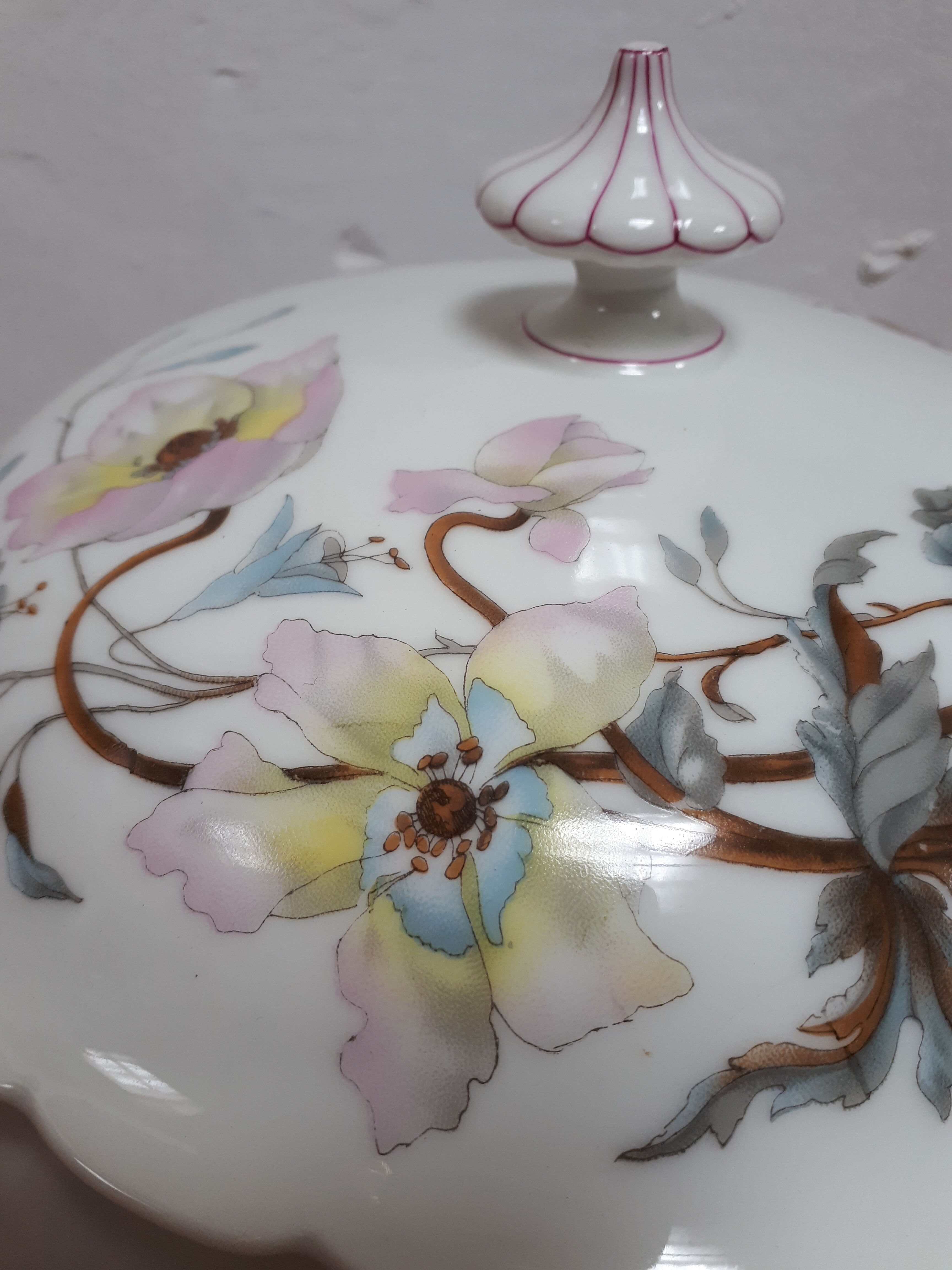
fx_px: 990
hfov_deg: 51.4
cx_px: 476
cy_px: 635
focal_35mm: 27
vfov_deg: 65.3
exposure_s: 1/100
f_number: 1.9
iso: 64
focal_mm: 3.6
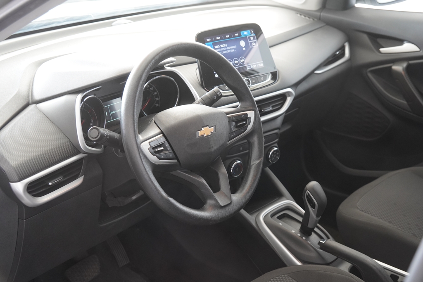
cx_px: 212
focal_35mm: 48
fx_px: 564
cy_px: 141
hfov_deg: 41.1
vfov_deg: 28.1
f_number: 4
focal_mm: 32
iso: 800
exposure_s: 1/60
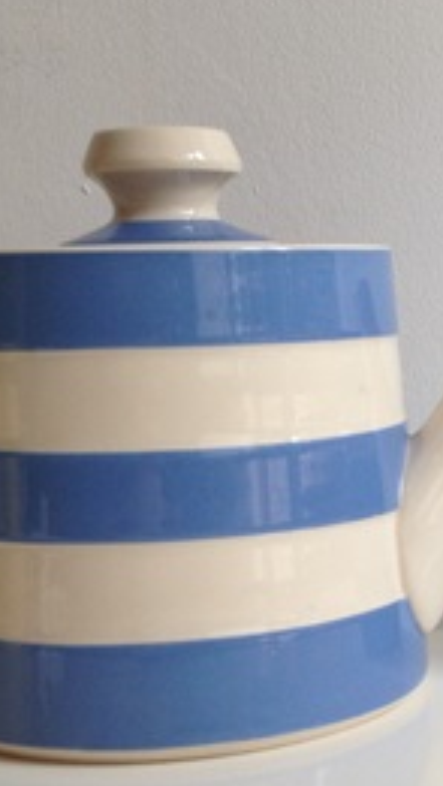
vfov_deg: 27.1
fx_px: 1627
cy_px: 464
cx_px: 438
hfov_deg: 15.2
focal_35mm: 78
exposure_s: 1/120
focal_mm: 4.28
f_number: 2.4
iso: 50
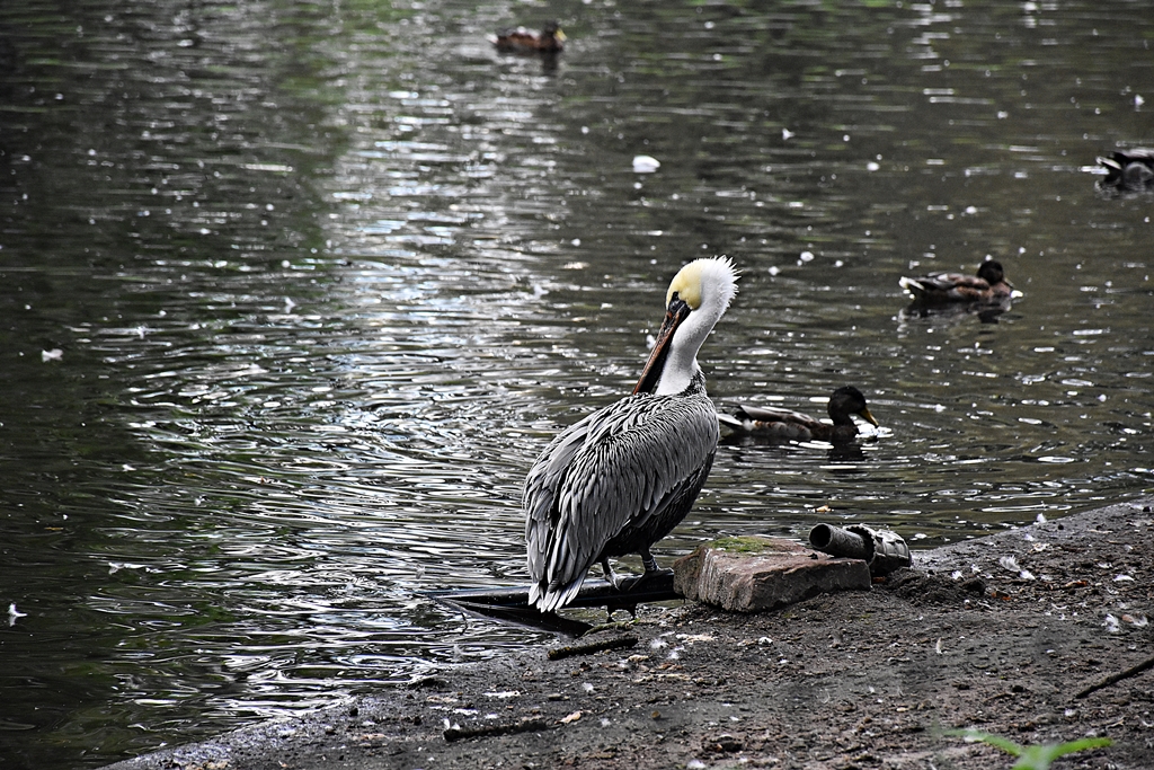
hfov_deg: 9.8
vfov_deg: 6.5
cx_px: 577
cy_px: 385
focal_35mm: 210
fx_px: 6732
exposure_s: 1/500
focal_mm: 140
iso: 2200
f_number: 5.6
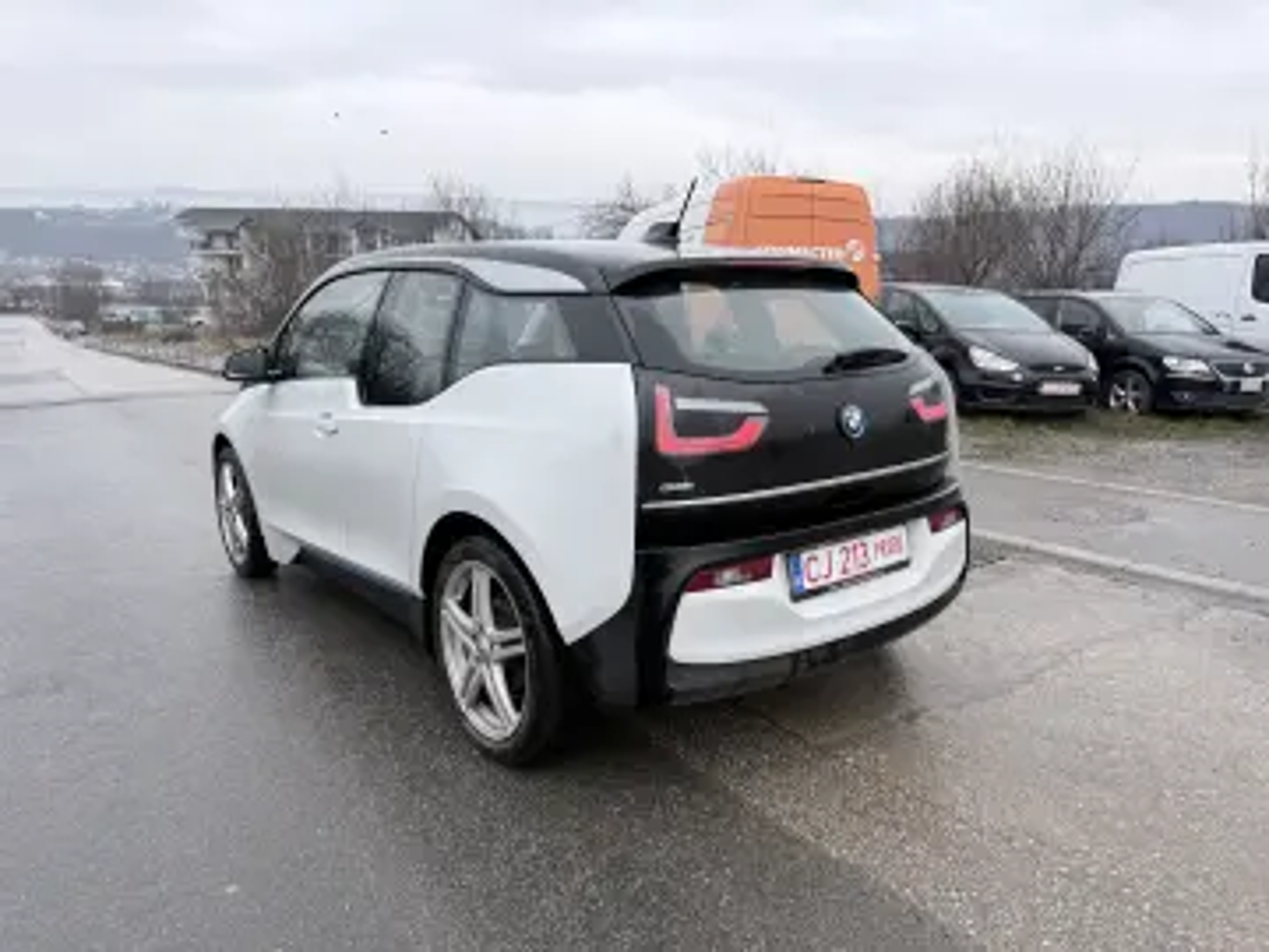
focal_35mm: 24
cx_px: 634
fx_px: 880
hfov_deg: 71.6
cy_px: 476
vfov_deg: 56.8
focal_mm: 6.76
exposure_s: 1/796
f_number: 1.78
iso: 80
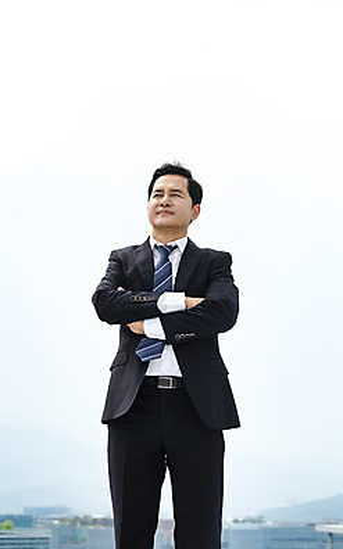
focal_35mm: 67
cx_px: 163
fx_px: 1004
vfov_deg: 30.6
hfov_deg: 19.4
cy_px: 274
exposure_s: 1/2000
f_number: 5.6
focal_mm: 65
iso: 400
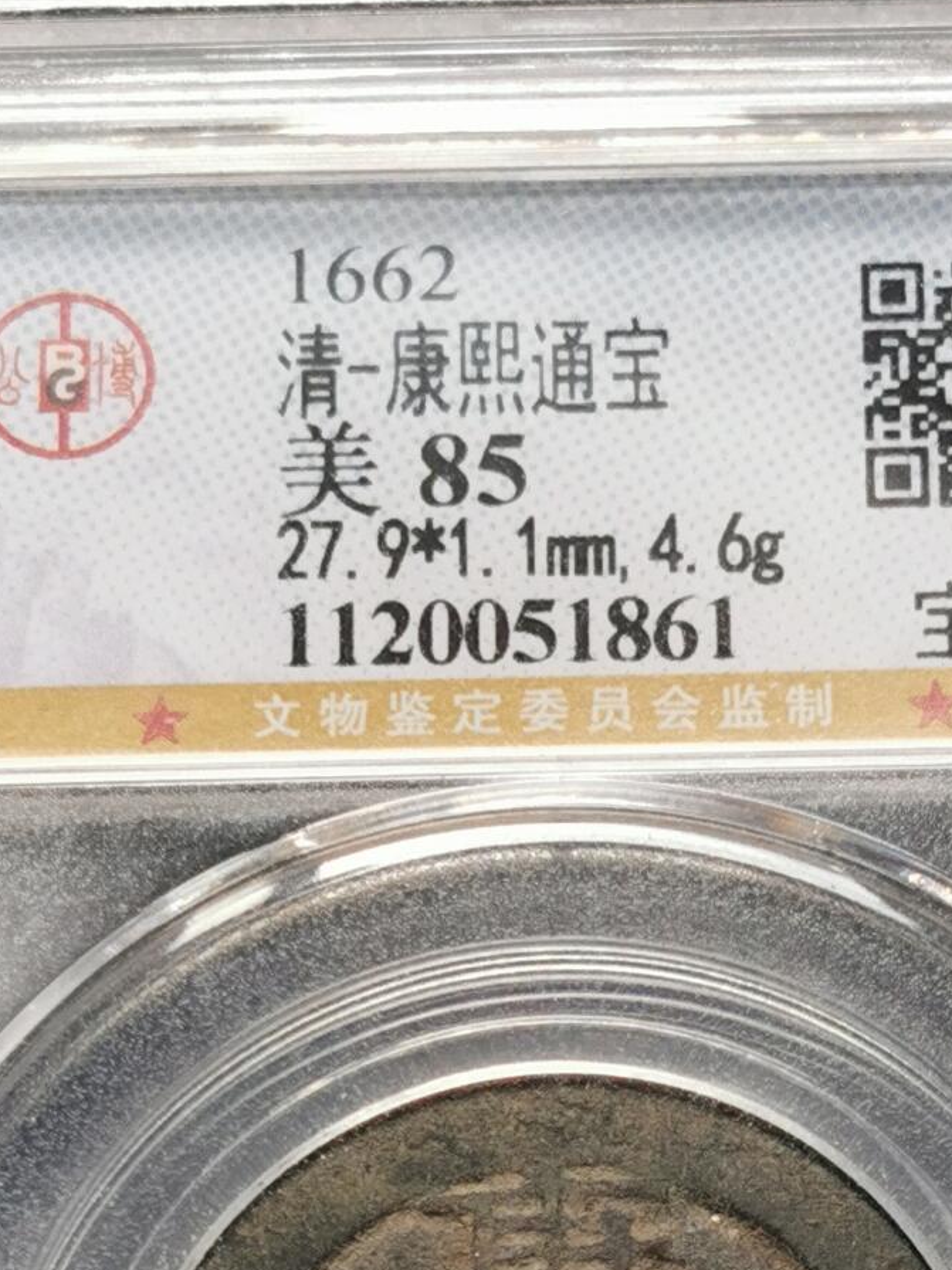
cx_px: 586
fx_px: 6125
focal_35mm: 167
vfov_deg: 11.7
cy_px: 1195
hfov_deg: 8.9
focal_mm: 5.56
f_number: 1.6
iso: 50
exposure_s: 1/215
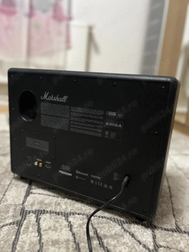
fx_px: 189
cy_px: 126
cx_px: 94
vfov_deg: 67.3
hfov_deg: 53.1
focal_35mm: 26
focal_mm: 5.7
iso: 640
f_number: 1.5
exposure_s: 1/35
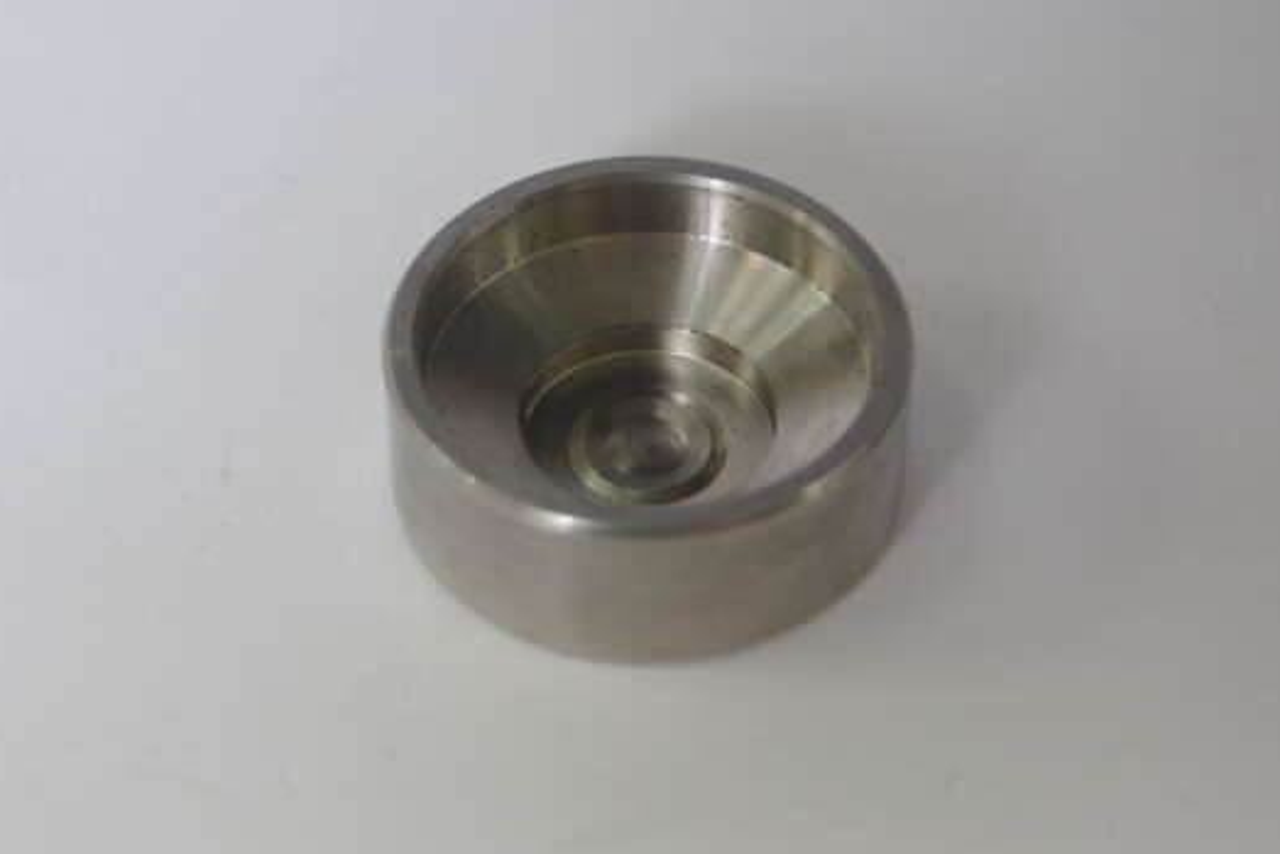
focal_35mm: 117
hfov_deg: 17.5
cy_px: 448
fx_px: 4161
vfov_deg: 11.7
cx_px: 680
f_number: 8
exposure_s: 1/30
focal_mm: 68
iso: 800
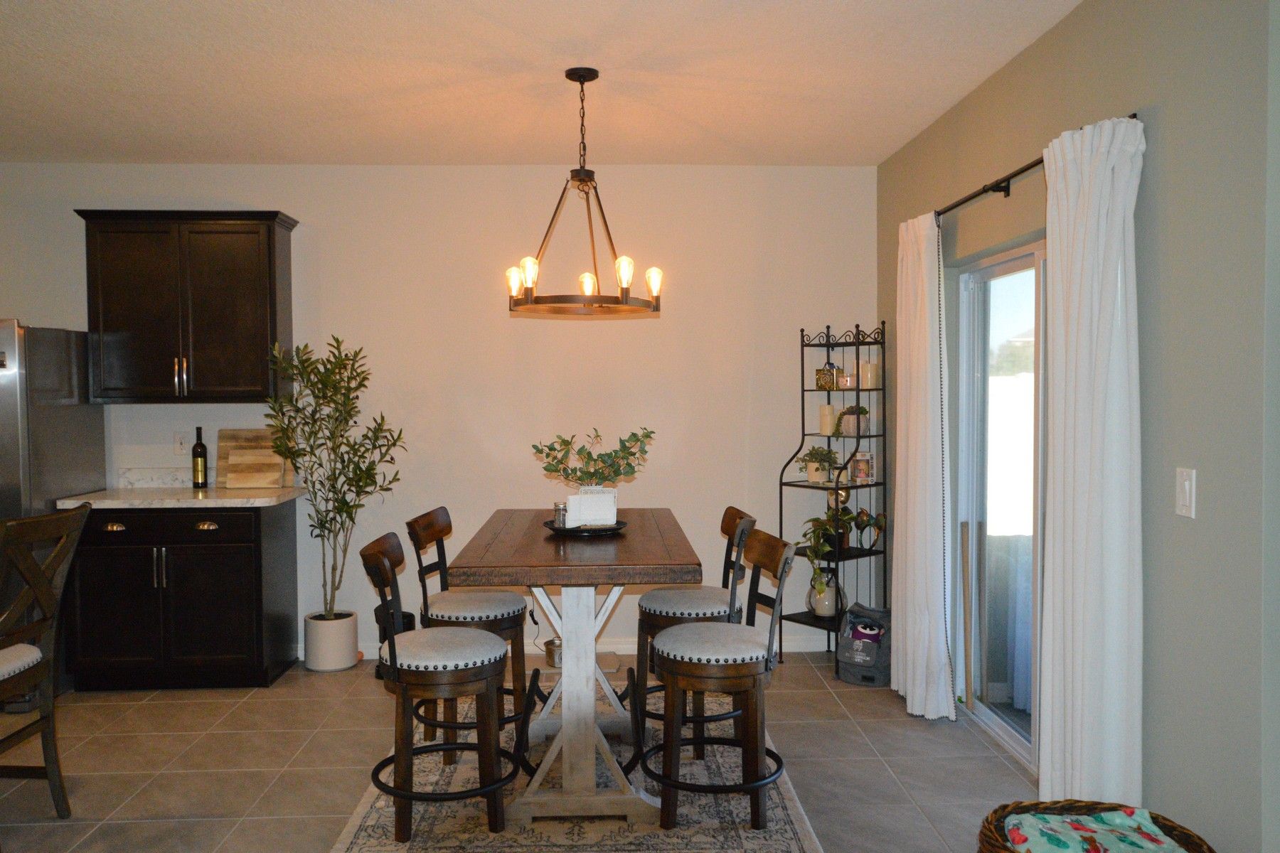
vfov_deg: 43.6
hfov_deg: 61.9
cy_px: 426
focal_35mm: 30
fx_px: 1067
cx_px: 640
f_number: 5
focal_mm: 20
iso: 3200
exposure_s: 1/160
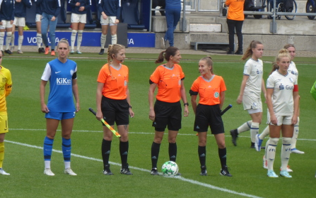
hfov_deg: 4.6
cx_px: 158
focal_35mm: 460
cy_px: 94
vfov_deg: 2.9
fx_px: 3960
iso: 80
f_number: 6
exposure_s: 1/100
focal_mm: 77.3
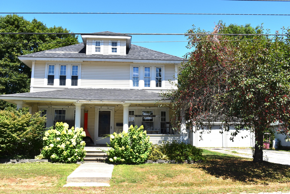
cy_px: 97
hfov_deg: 55.1
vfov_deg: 38.4
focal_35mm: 34
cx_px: 145
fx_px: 278
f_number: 9
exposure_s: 1/320
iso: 100
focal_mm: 23
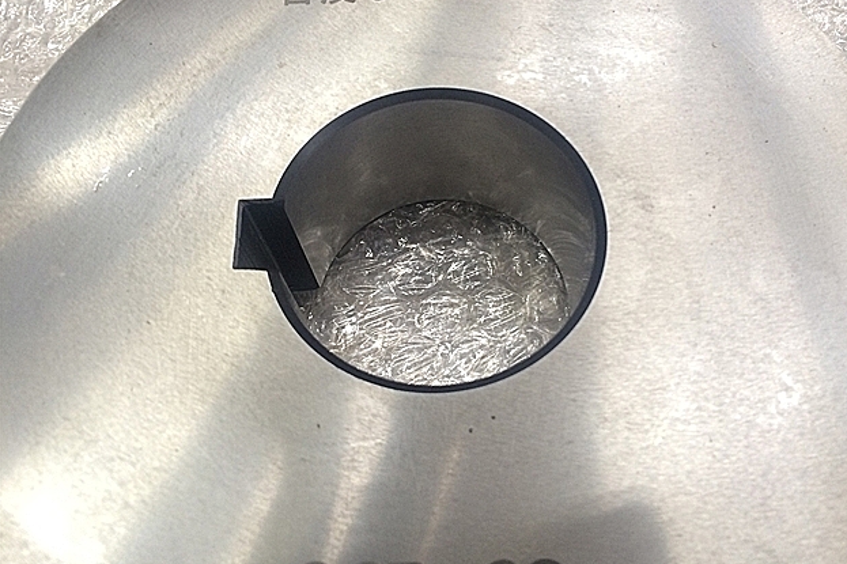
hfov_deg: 60.3
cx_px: 432
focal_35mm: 31
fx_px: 729
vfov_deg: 42.2
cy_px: 242
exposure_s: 1/30
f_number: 2.2
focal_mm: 4.15
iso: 100
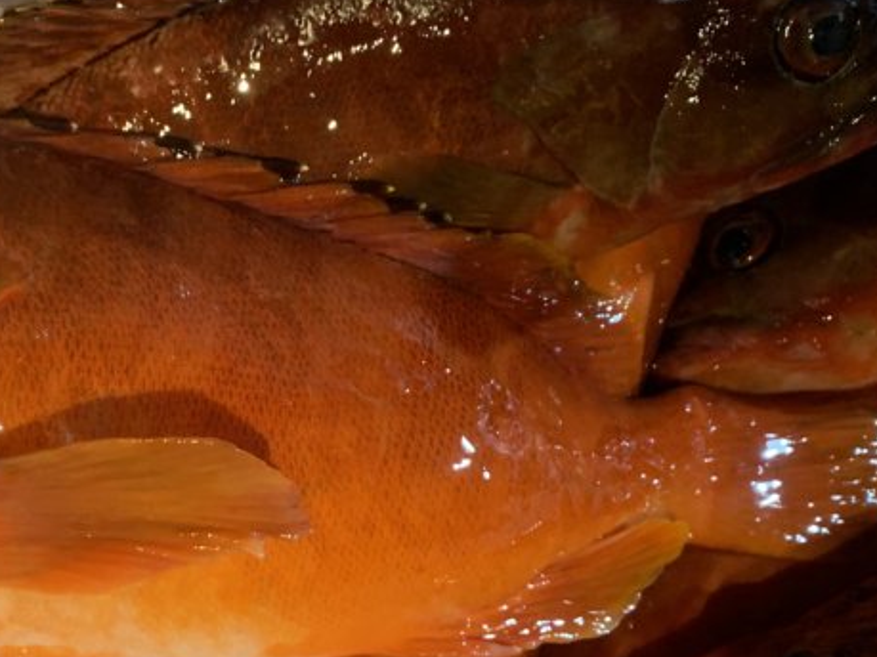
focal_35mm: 58
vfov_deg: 24.9
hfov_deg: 32.8
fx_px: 1469
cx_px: 248
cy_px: 493
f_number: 1.8
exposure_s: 1/33
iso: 400
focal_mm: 4.25
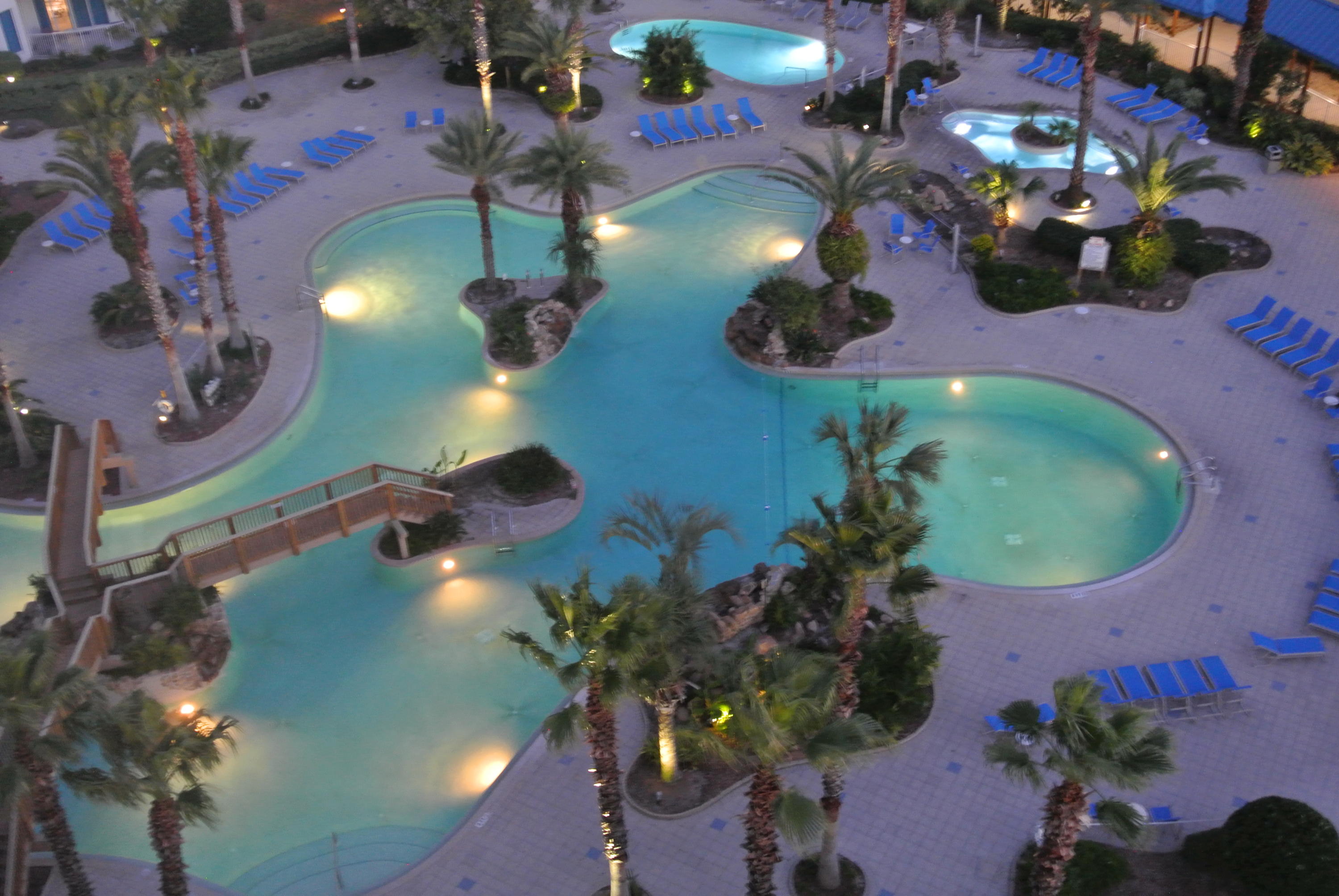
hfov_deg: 48.4
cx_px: 670
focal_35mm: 40
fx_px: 1489
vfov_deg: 33.5
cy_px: 448
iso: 800
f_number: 4.2
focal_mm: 15.1
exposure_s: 1/1.6
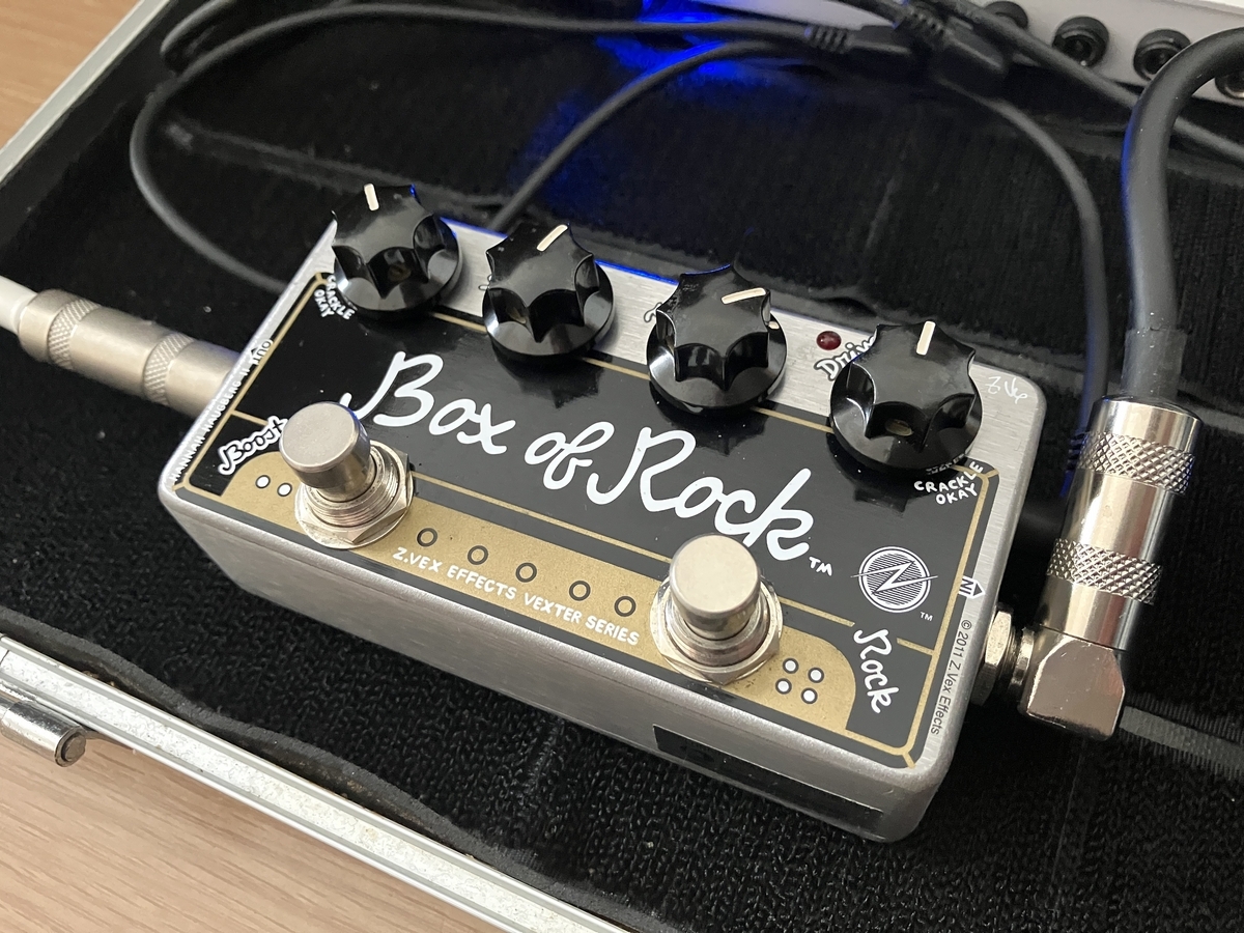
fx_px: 1006
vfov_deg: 49.7
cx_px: 622
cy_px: 466
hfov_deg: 63.4
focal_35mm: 28
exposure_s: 1/30
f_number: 1.8
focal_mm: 3.99
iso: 500
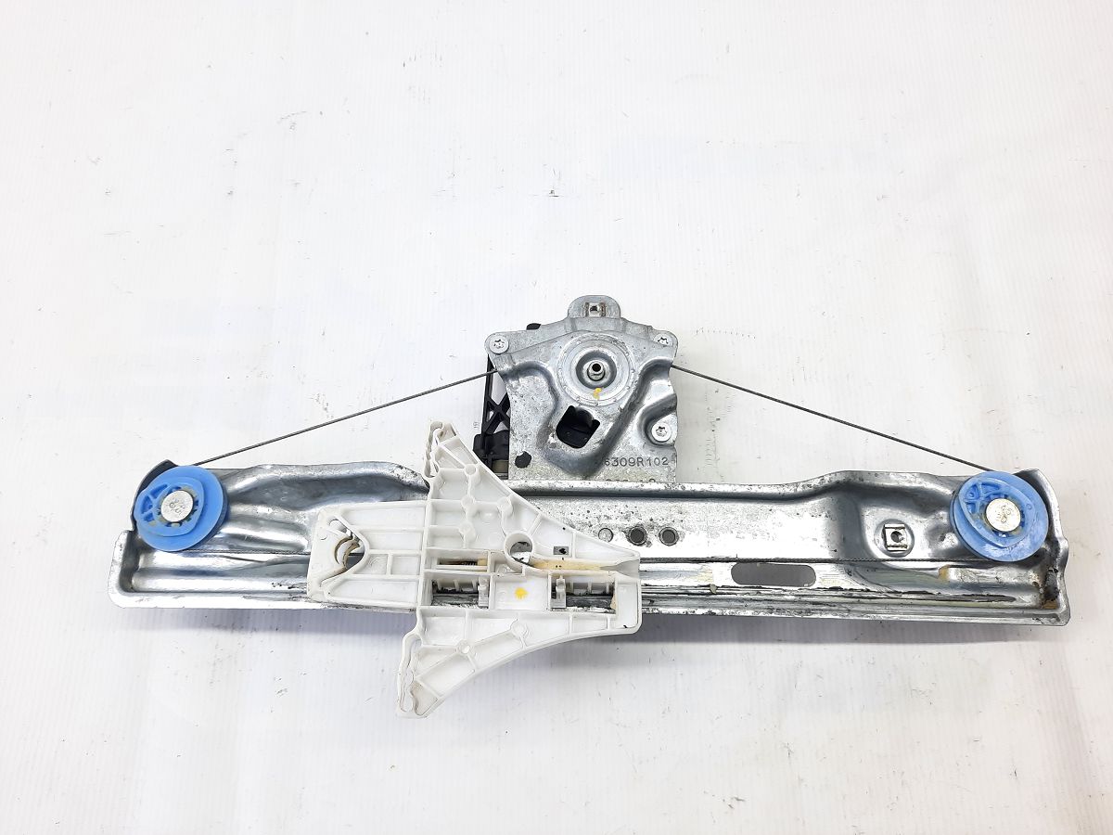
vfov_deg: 54.9
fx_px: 804
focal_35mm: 25
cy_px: 418
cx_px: 556
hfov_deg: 69.4
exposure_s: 1/50
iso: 64
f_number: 2
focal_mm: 4.6
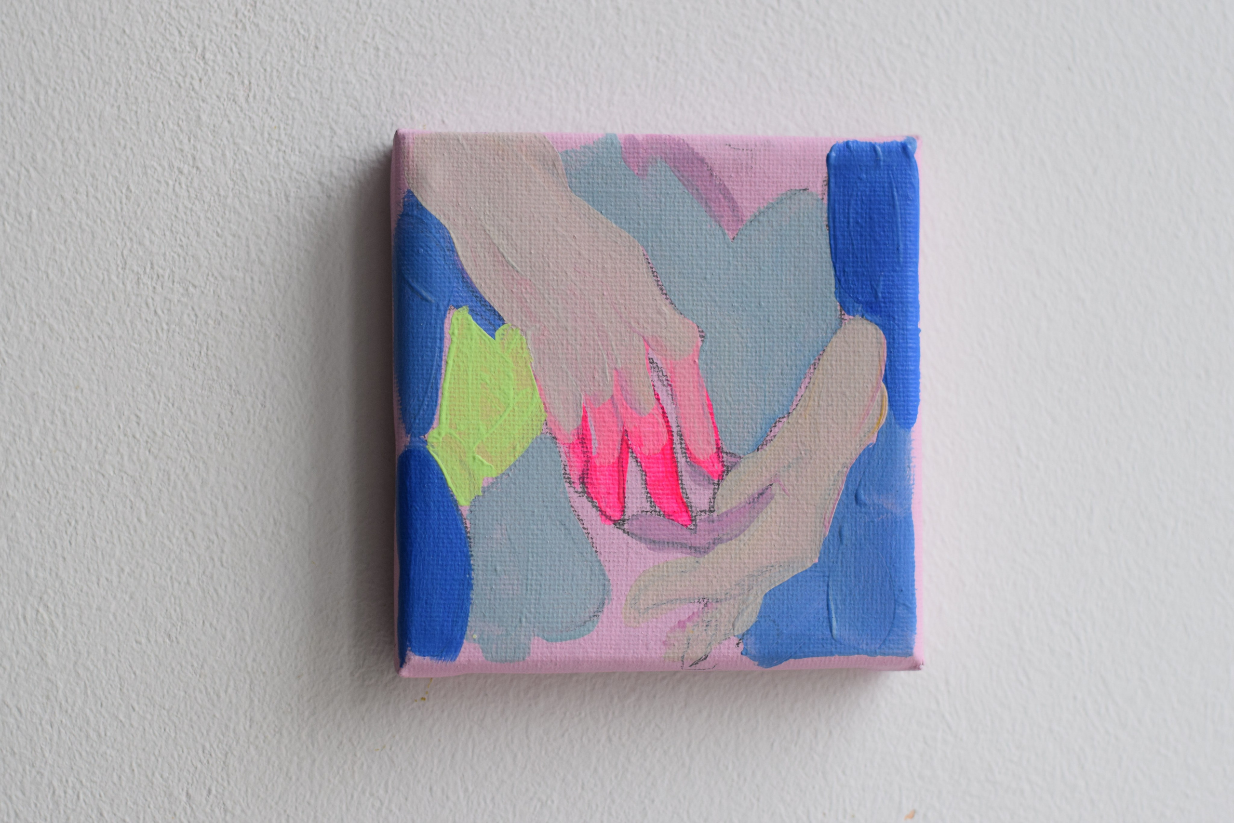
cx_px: 617
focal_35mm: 75
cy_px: 412
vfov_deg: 18.2
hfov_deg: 27.0
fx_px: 2571
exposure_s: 1/60
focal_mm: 50
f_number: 4
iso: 800
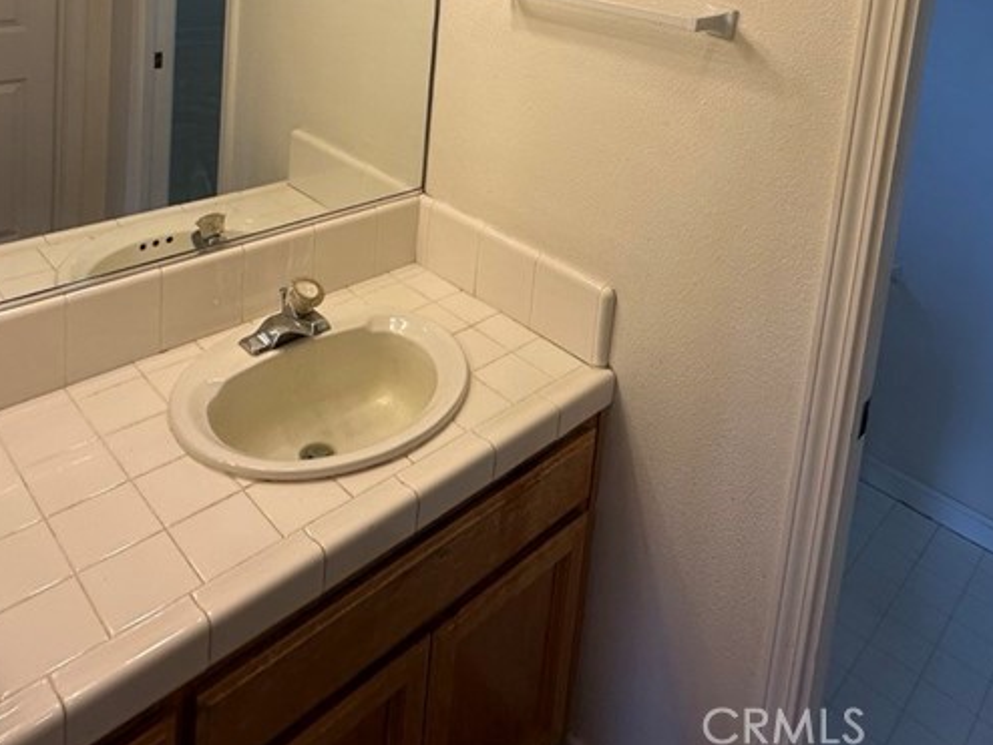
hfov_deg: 61.6
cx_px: 486
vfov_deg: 41.4
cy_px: -16
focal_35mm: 29
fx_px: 832
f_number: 2.2
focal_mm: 2.22
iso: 50
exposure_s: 1/120
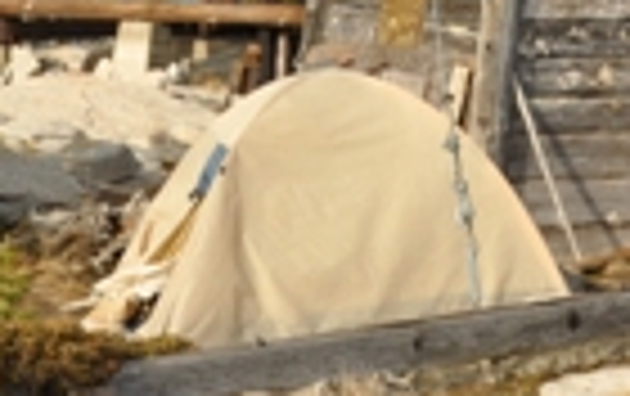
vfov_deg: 8.7
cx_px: 342
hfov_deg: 14.5
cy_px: -340
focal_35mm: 144
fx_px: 2476
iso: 200
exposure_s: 1/160
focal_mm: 22
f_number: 13
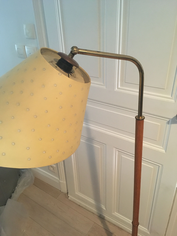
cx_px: 88
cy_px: 118
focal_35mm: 29
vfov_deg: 61.7
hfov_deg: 48.2
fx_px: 198
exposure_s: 1/17
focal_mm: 4.15
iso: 320
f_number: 2.2
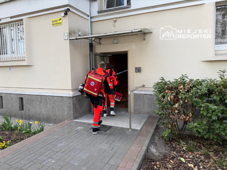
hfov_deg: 71.6
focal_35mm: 24
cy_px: 85
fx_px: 157
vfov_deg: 56.8
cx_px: 114
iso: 80
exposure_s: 1/637
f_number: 1.78
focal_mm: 6.76
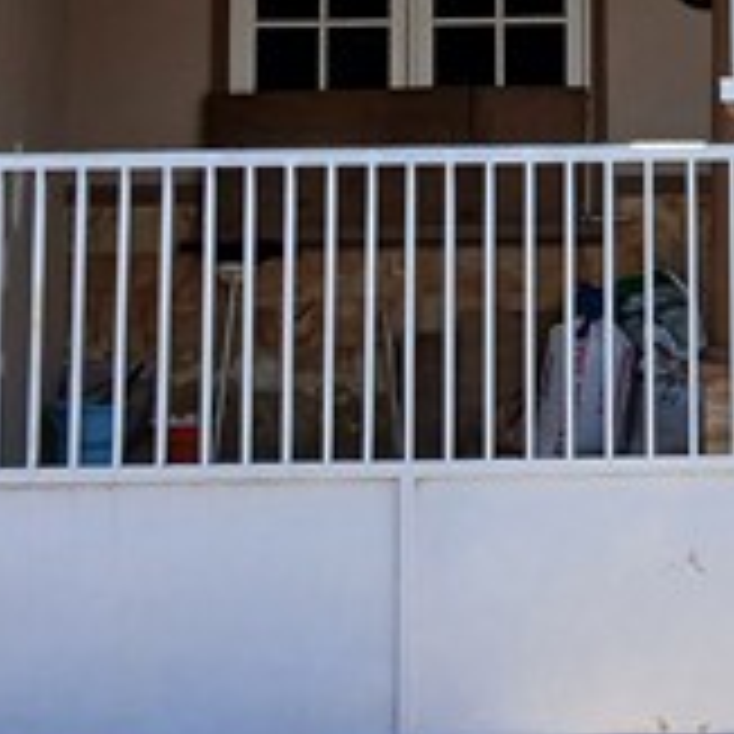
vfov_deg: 14.8
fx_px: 2711
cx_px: 748
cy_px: -176
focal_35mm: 113
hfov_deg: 15.1
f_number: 1.8
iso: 20
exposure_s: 1/342
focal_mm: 3.98
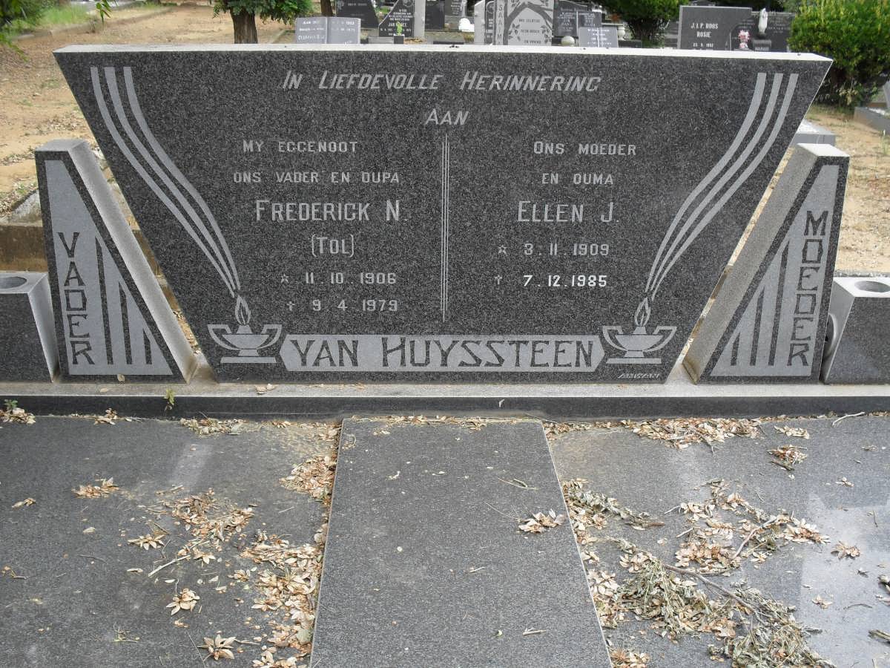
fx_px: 1080
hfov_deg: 44.8
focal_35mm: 42
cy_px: 334
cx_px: 445
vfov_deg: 34.3
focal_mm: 7.5
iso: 100
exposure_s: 1/125
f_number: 3.6
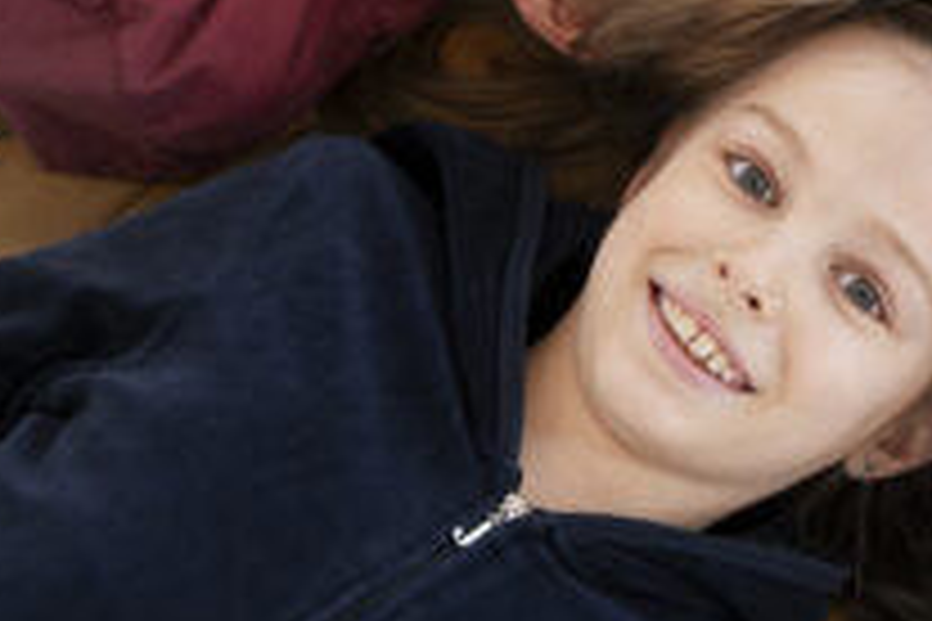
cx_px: 828
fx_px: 5514
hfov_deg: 9.6
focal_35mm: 213
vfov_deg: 6.4
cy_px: -169
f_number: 2.8
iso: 400
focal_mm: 43
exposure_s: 1/320
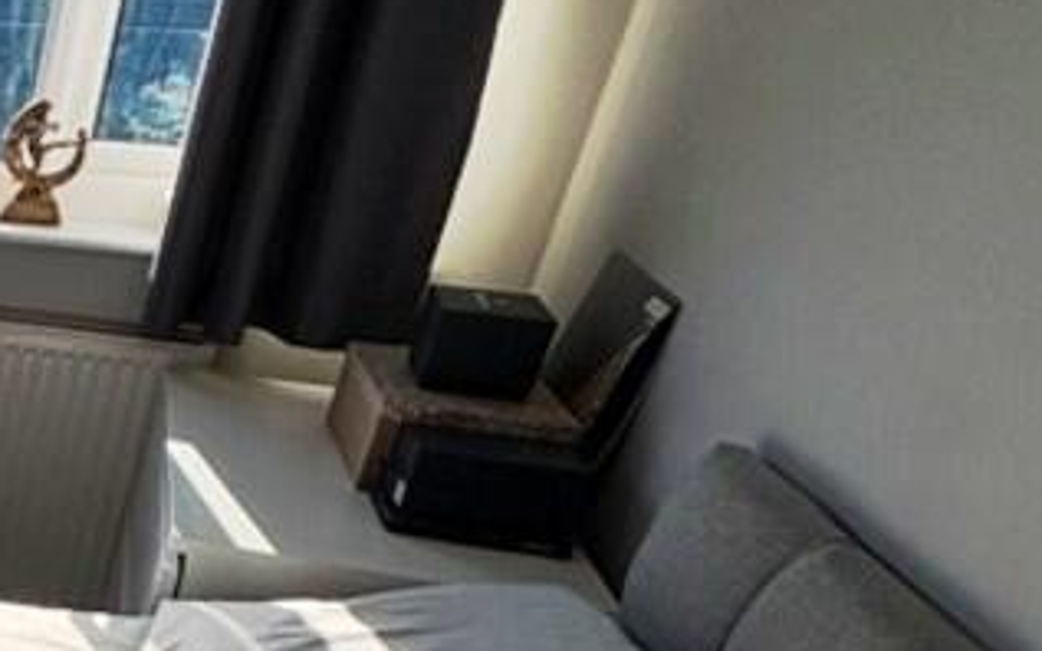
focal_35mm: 48
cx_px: -559
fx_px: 1363
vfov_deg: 26.1
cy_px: 561
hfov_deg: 27.3
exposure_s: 1/968
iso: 40
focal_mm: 2.22
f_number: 2.2
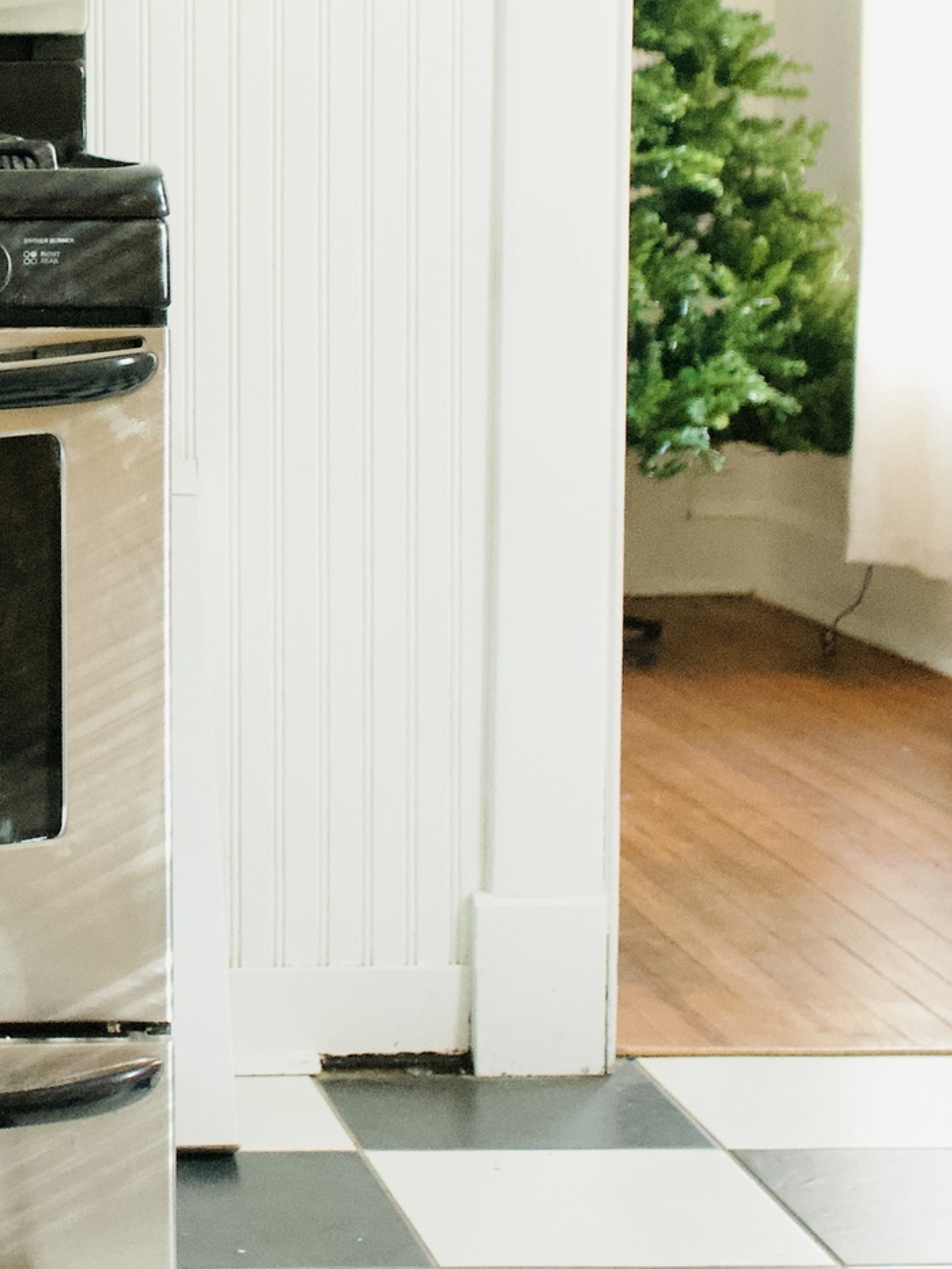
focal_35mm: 95
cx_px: -269
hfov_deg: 14.9
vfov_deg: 20.4
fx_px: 3483
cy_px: 280
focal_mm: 30
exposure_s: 1/200
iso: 5000
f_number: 4
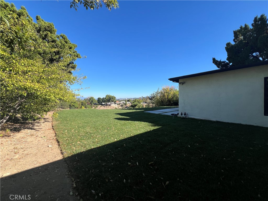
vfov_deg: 89.9
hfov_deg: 106.2
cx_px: 134
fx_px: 101
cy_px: 100
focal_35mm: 13
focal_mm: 1.57
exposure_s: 1/1292
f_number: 1.8
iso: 32
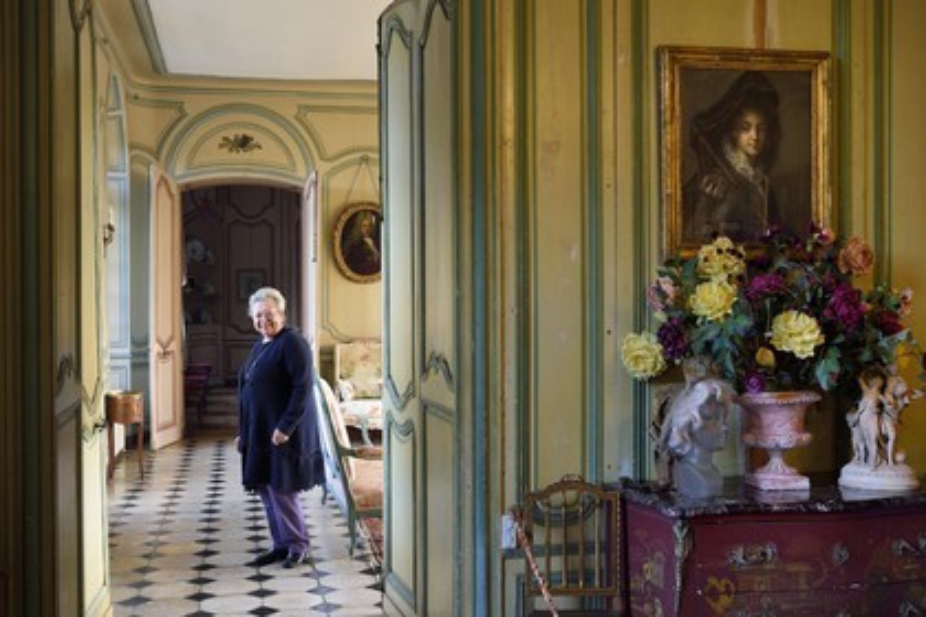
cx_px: 463
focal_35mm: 38
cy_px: 308
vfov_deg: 35.1
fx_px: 977
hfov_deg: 50.7
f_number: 5.6
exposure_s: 1/25
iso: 800
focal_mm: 38
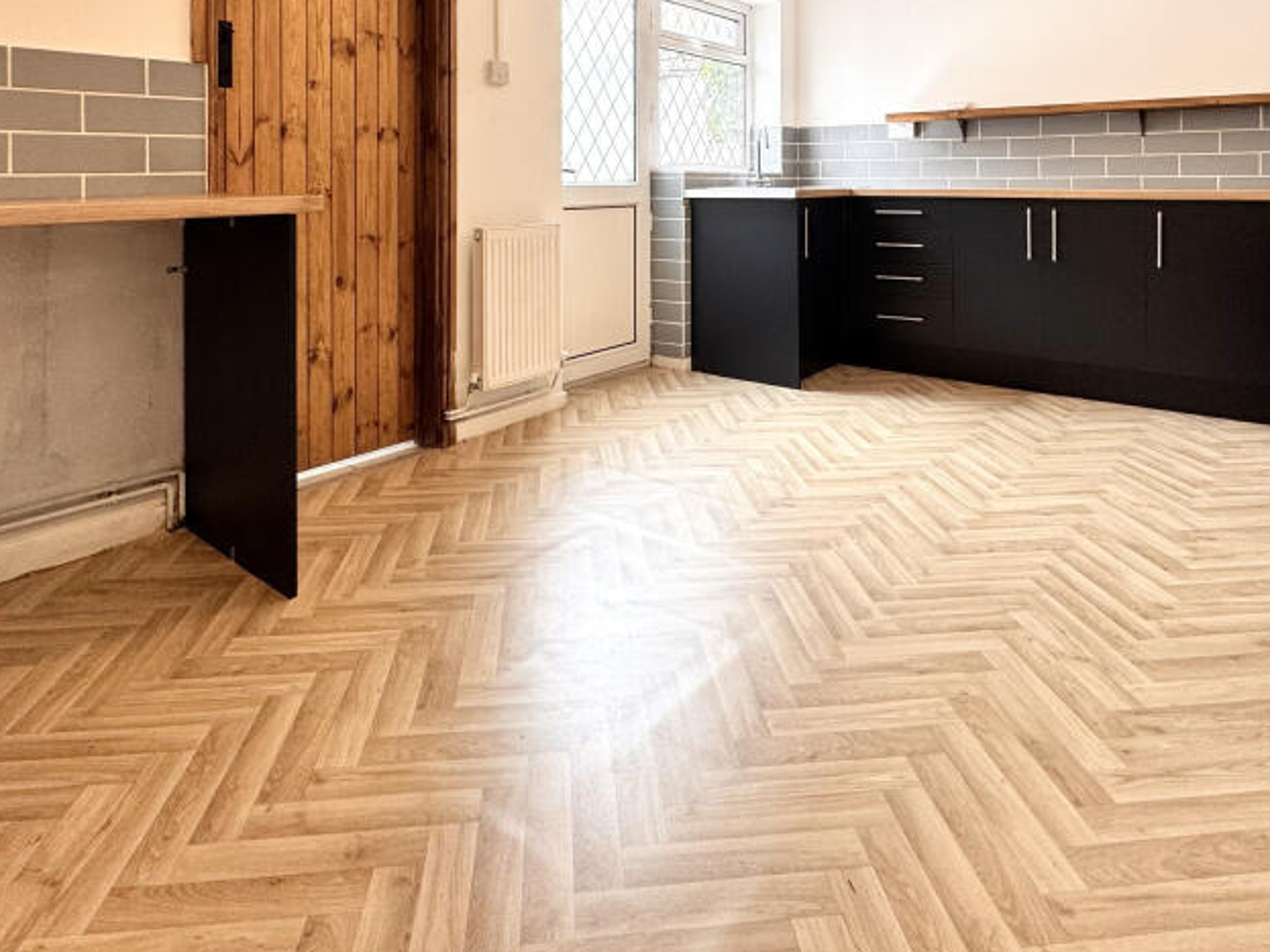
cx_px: 642
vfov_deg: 54.5
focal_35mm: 23
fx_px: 844
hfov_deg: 73.9
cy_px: 181
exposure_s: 1/99
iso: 125
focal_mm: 2.22
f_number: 2.2
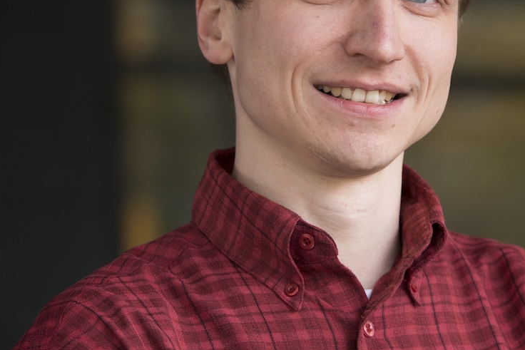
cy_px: 69
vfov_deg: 4.6
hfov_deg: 6.9
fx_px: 4376
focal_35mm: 300
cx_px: 230
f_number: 5
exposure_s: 1/100
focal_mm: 150
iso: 400
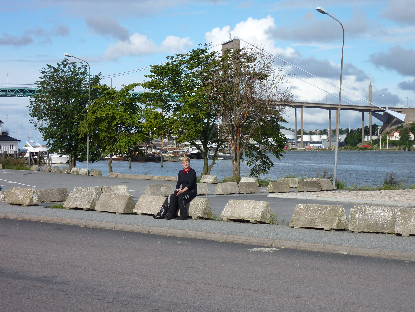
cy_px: 156
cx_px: 208
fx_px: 755
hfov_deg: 30.7
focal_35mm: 63
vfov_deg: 23.3
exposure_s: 1/400
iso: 80
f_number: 4.5
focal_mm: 10.3
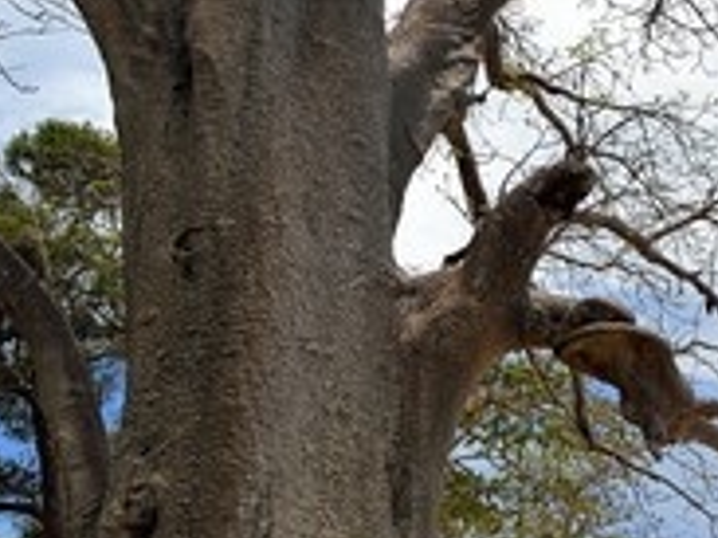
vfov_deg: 26.6
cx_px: 773
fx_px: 1099
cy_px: 479
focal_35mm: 53
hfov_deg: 32.3
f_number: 16
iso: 200
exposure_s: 1/200
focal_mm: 24
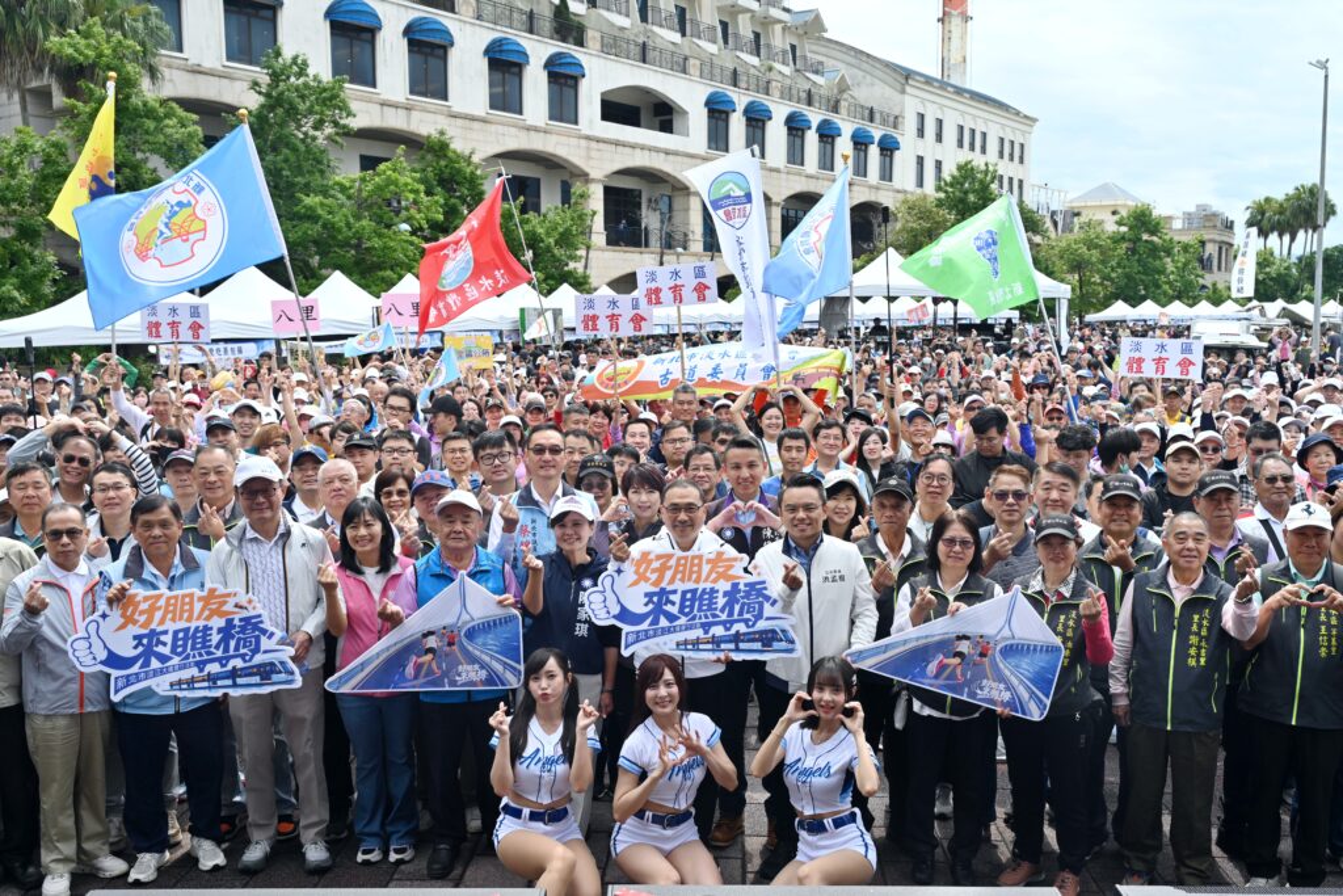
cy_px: 448
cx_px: 672
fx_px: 1268
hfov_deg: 55.8
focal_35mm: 34
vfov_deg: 38.9
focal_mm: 34
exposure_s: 1/320
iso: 125
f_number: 6.3
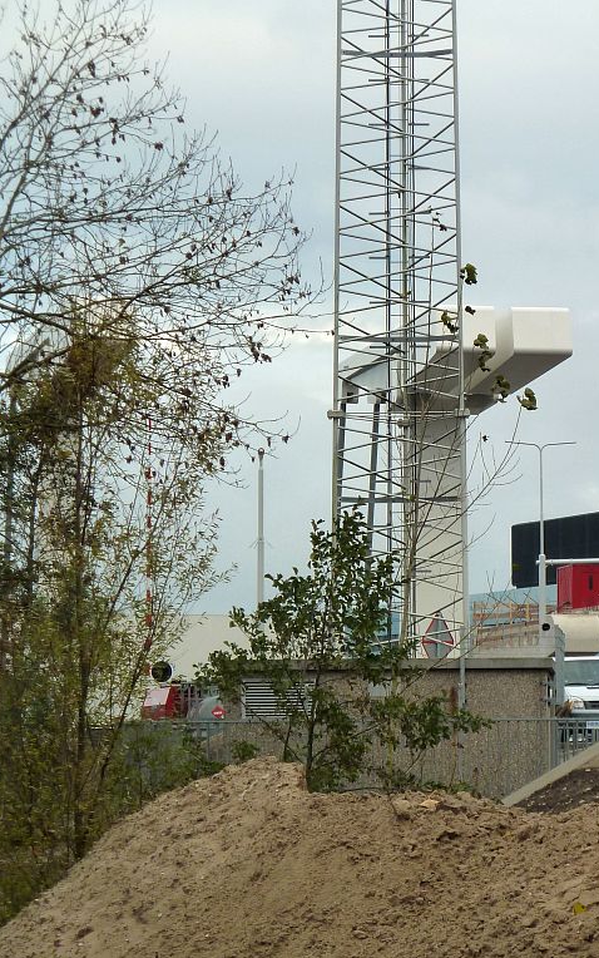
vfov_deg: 12.4
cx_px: 553
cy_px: 480
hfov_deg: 7.7
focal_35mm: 169
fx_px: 4411
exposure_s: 1/125
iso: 125
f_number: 4.4
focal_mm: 19.5
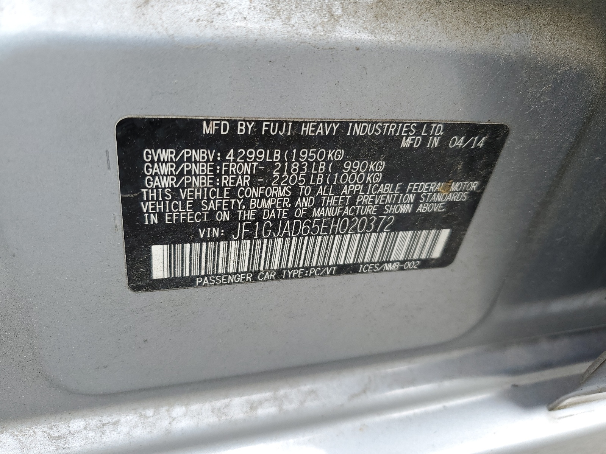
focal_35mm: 26
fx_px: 455
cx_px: 303
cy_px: 227
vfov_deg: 53.1
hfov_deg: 67.3
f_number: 1.5
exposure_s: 1/400
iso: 50
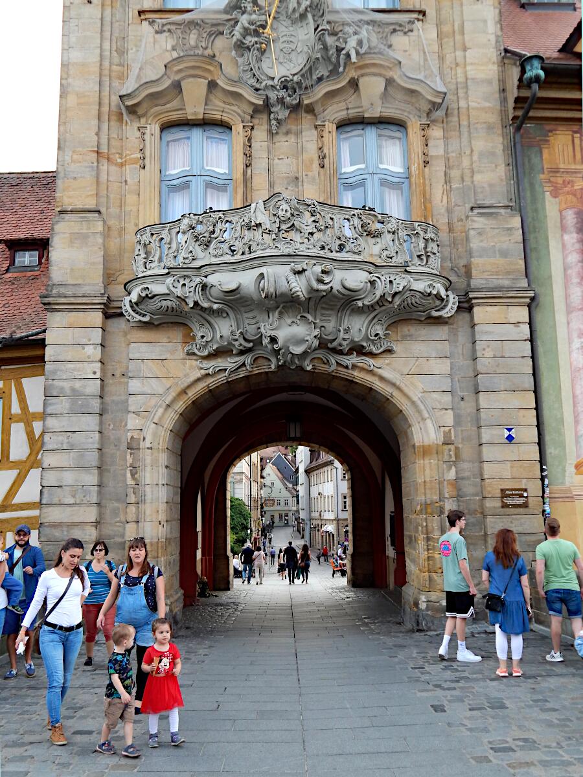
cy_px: 388
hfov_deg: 45.4
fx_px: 696
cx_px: 292
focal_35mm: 31
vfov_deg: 58.4
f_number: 3.2
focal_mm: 5.6
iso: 125
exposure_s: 1/125
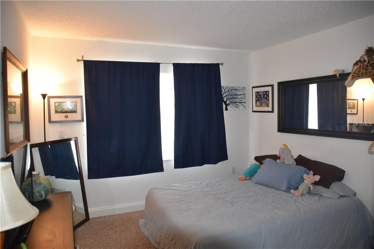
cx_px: 187
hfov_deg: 73.8
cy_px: 124
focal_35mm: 24
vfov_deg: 53.1
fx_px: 249
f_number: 4.5
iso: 800
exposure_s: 1/80
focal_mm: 16
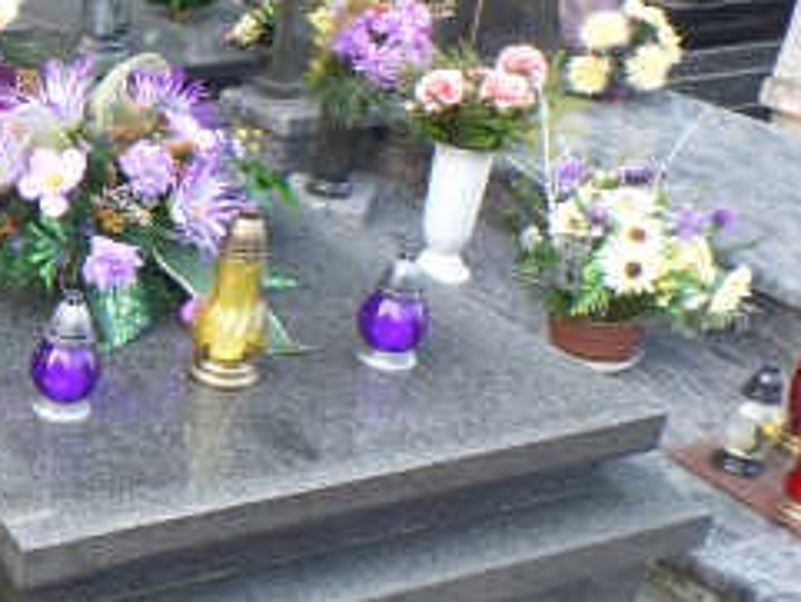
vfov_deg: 24.0
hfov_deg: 26.8
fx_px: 1412
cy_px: 263
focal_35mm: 61
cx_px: -233
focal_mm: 4.1
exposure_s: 1/45
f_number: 3.5
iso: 100
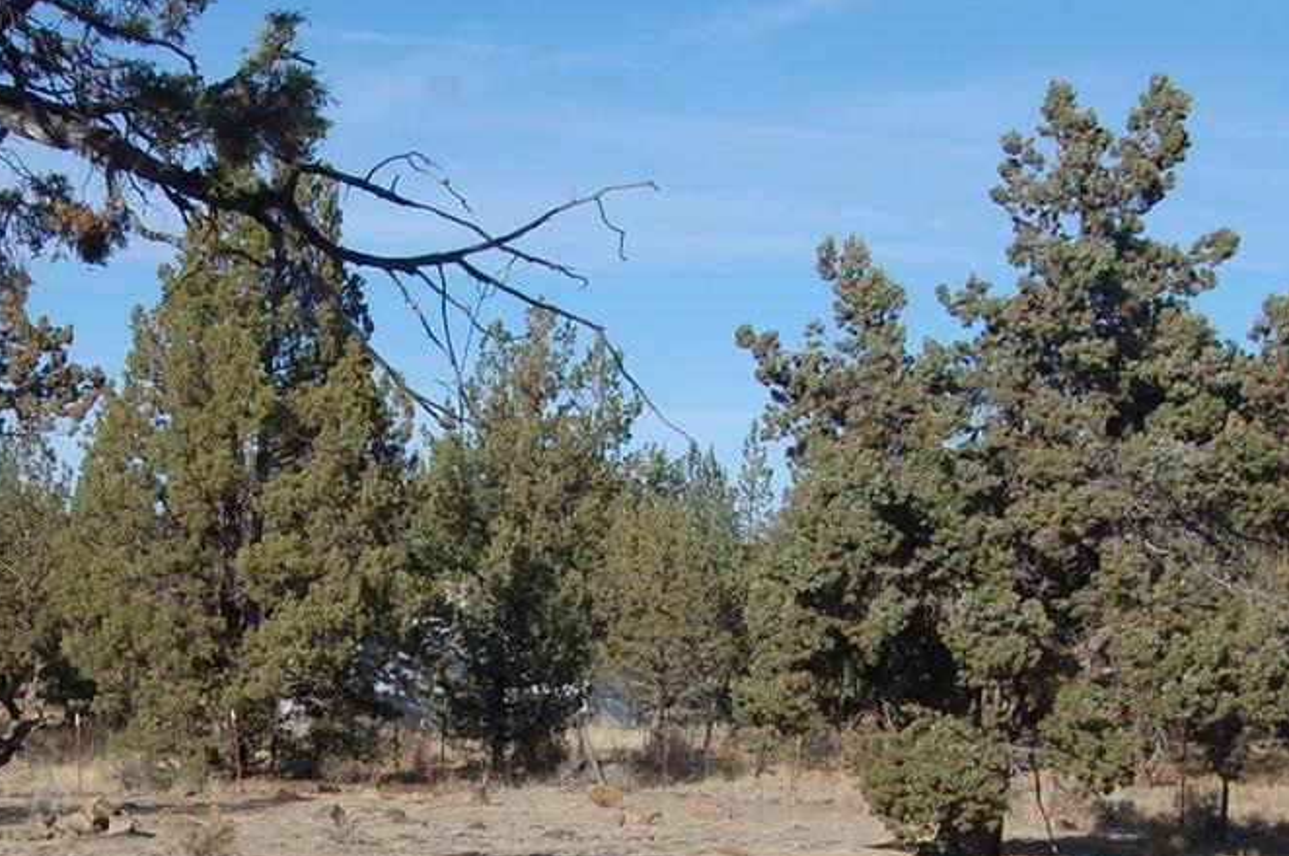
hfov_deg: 25.6
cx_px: 308
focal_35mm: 78
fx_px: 2795
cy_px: 797
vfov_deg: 17.1
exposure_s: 1/250
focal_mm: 23
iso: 200
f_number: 8
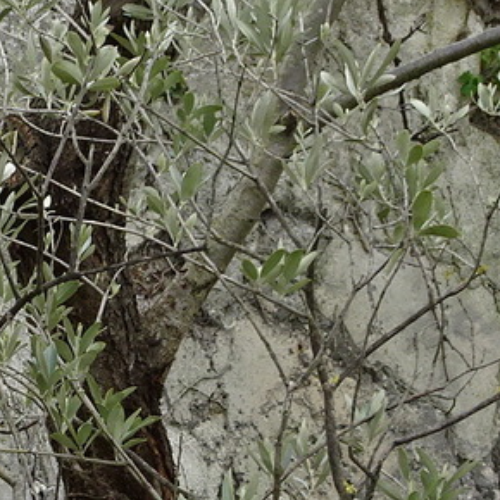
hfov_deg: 13.9
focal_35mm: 121
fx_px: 1977
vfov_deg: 14.2
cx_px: -141
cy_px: 464
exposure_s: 1/250
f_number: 3.5
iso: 80
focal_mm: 4.1
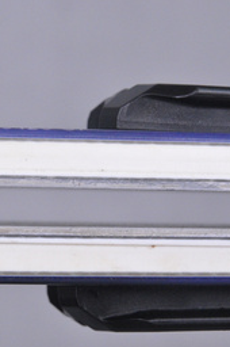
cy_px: 201
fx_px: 2660
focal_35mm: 277
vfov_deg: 7.4
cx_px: 34
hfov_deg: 4.9
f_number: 9.5
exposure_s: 1/125
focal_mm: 105
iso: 3200
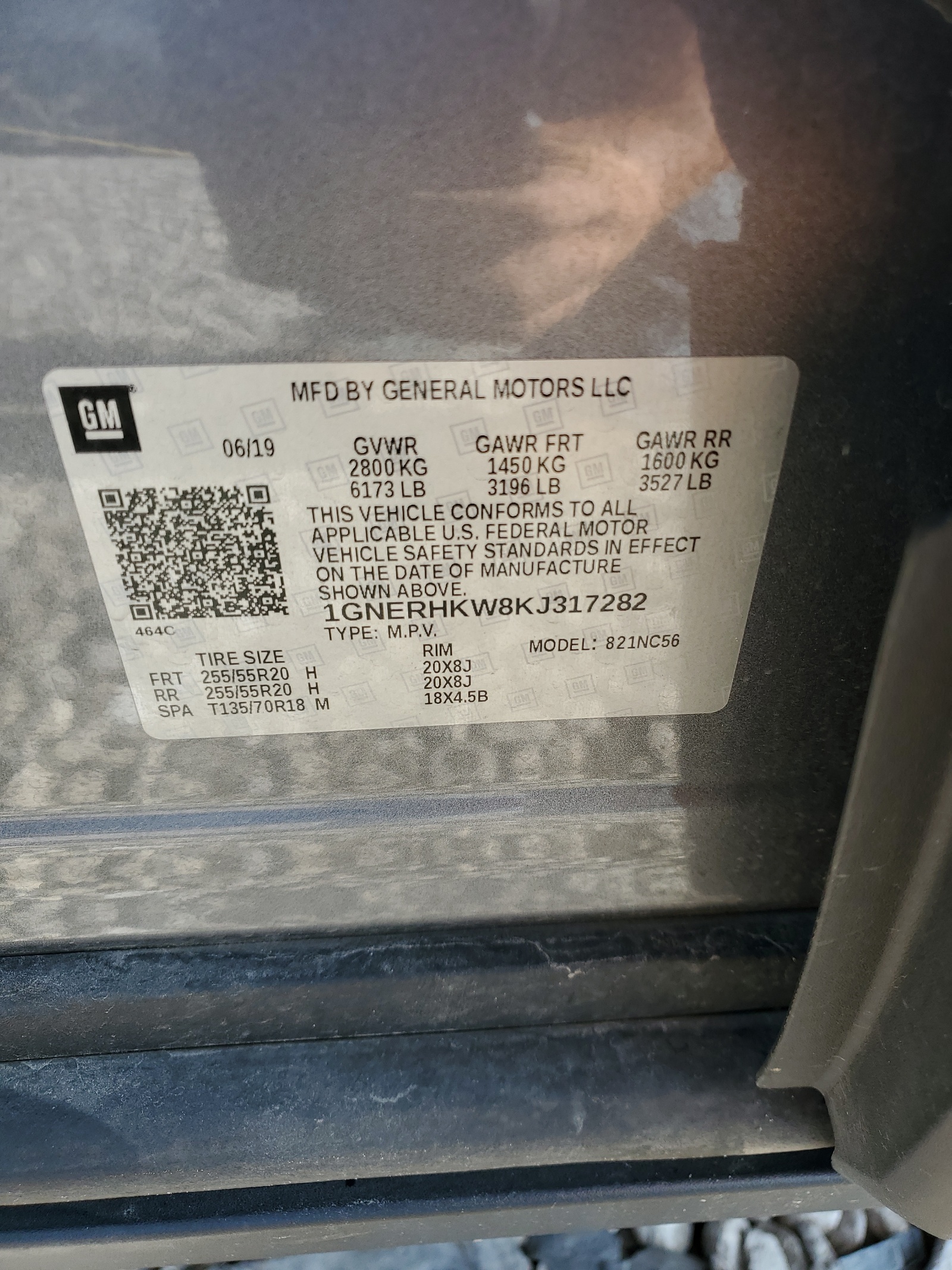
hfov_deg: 53.1
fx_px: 953
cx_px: 476
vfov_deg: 67.3
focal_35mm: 26
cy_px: 635
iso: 50
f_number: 1.5
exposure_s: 1/370
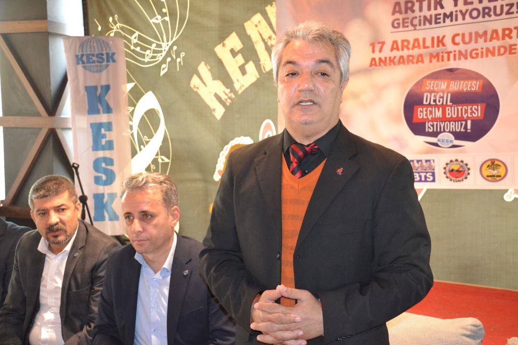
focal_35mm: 46
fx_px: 669
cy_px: 172
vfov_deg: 28.9
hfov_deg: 42.3
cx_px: 259
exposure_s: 1/60
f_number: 4
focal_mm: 31
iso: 3200
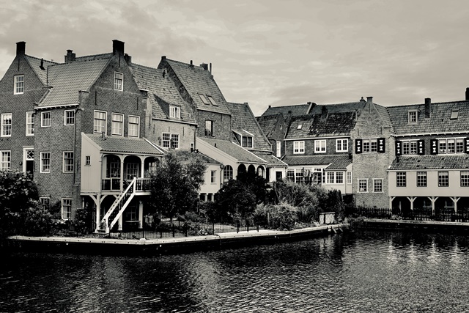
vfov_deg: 31.9
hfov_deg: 46.4
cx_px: 234
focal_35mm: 42
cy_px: 156
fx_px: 547
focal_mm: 28
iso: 100
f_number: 8
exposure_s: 1/125
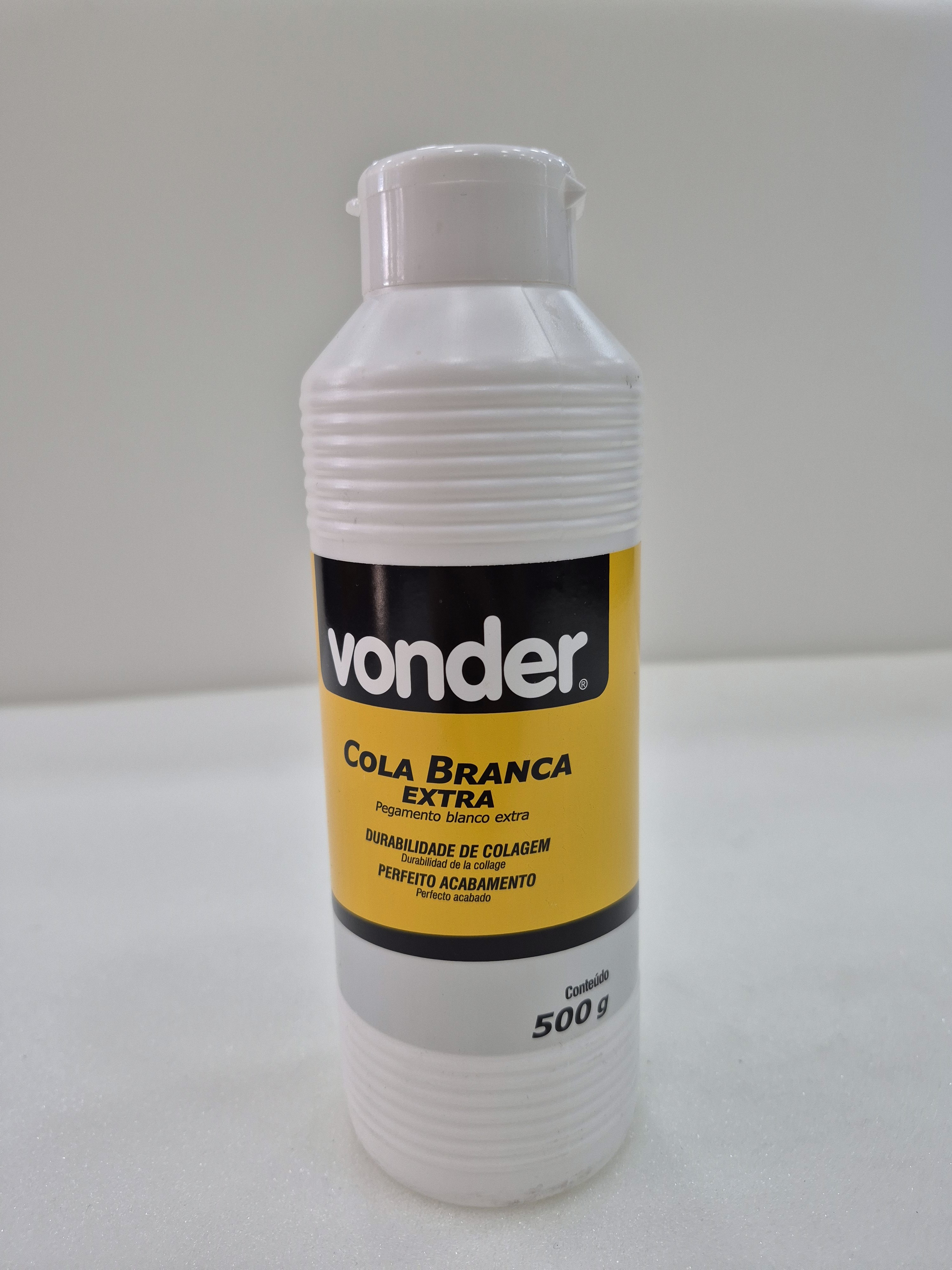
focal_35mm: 23
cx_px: 476
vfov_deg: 73.9
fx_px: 843
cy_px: 635
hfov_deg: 58.9
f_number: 1.8
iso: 160
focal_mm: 5.4
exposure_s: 1/180
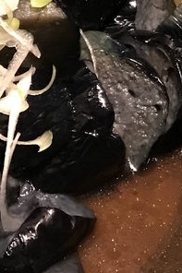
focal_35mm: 118
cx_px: -103
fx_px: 896
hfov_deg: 11.1
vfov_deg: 17.1
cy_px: 17
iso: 100
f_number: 1.8
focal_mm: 3.99
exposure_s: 1/9
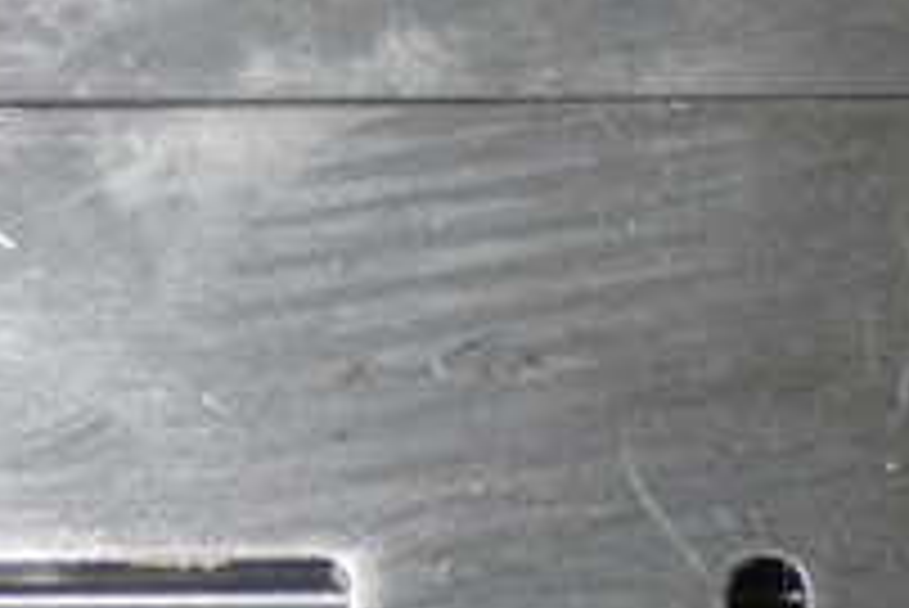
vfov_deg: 6.6
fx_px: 5155
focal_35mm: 204
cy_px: -324
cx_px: 724
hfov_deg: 10.1
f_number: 5.1
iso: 1600
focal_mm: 11.8
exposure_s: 1/80
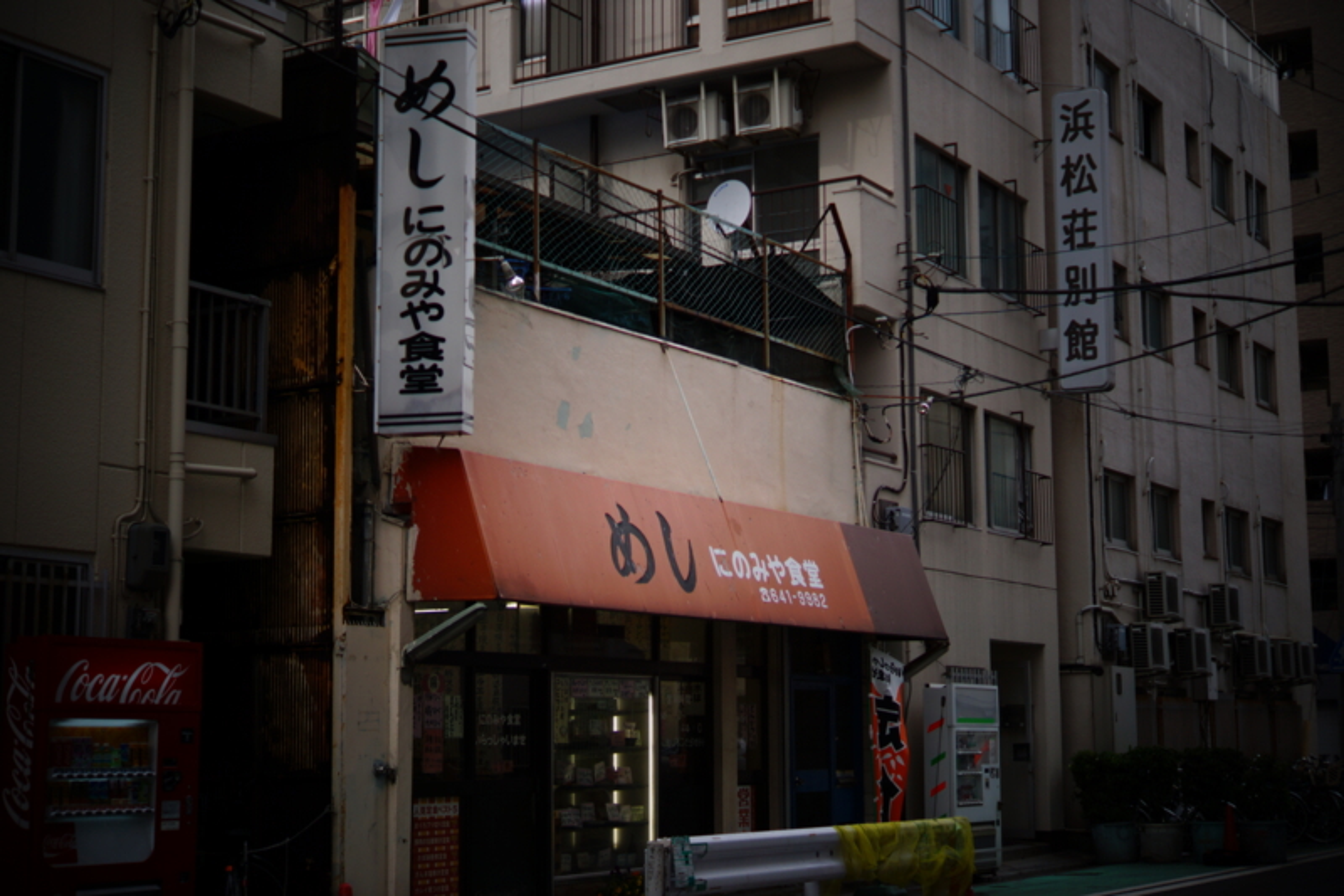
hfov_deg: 37.9
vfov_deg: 25.7
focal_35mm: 52
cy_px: 448
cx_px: 672
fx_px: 1959
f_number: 1.8
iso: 100
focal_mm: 35
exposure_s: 1/2500
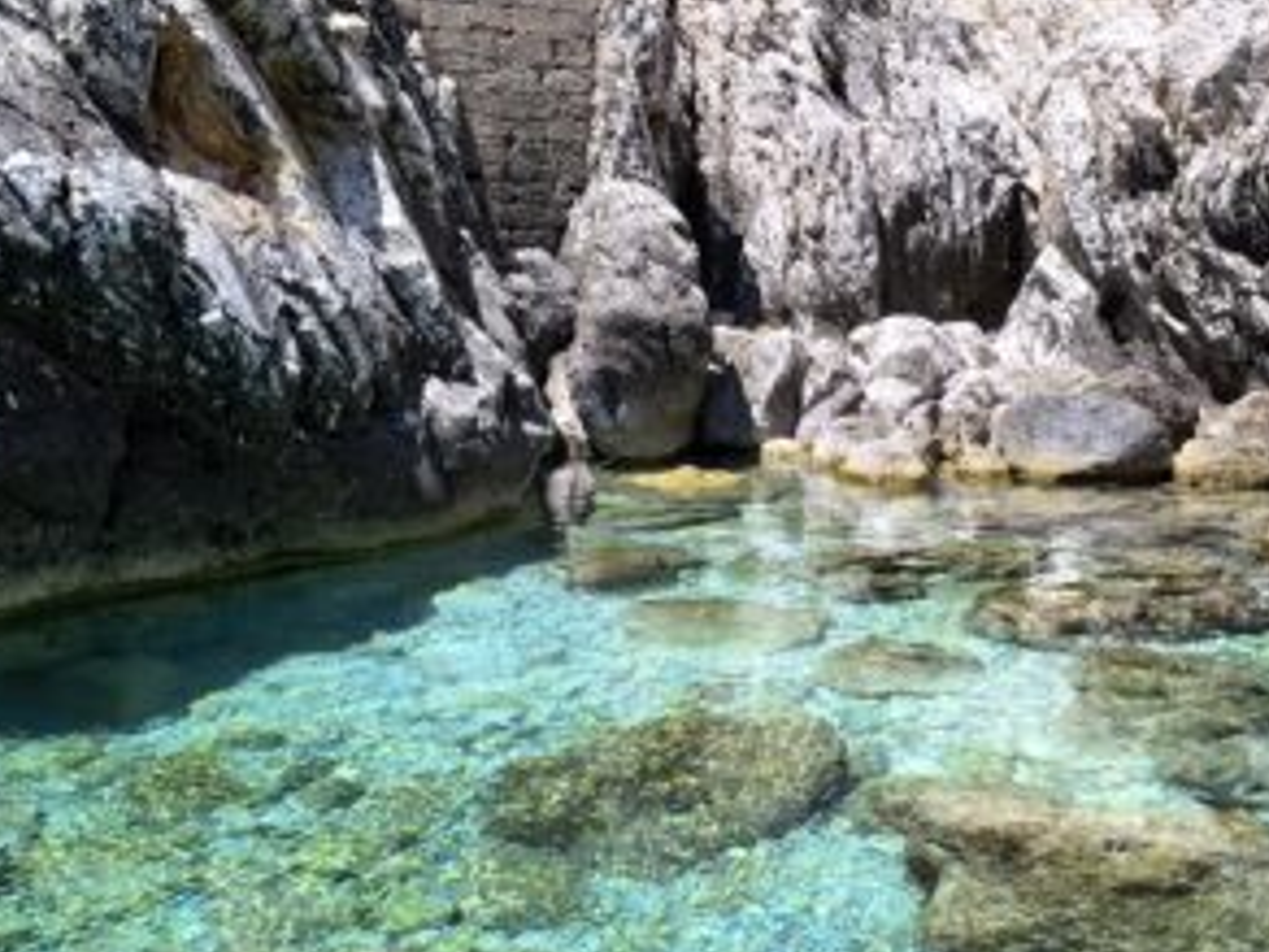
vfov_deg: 34.2
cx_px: 989
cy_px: 374
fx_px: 1540
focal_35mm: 42
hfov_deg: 43.0
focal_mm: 6.14
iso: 50
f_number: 1.65
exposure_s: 1/1079
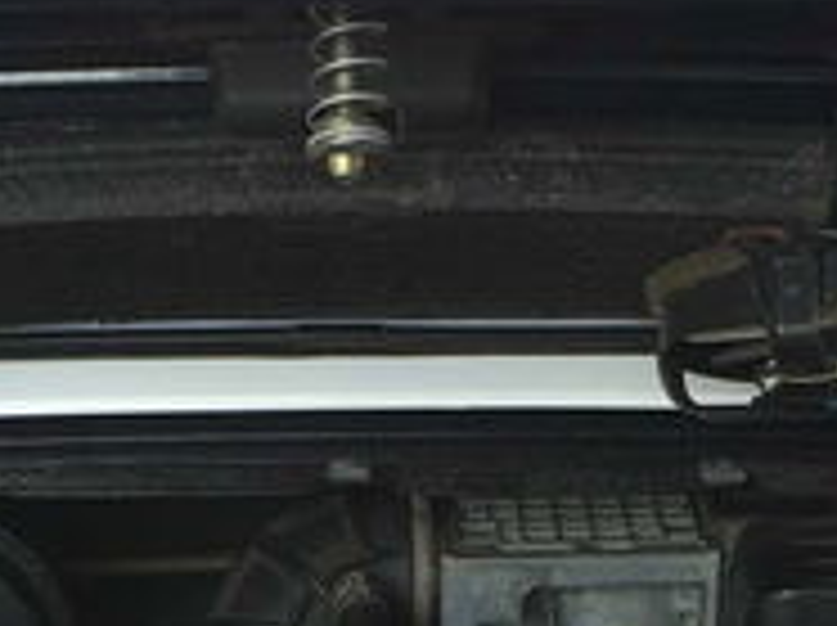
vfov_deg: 11.8
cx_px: 423
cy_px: 901
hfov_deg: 16.4
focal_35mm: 120
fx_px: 2898
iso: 25
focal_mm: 4.15
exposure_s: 1/108
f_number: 2.2
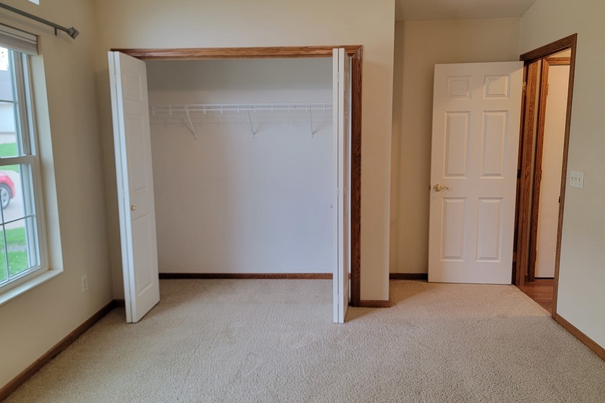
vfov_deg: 49.5
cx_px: 305
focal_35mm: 26
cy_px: 209
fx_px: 437
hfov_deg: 69.4
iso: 200
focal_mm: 6.7
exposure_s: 1/60
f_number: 1.8
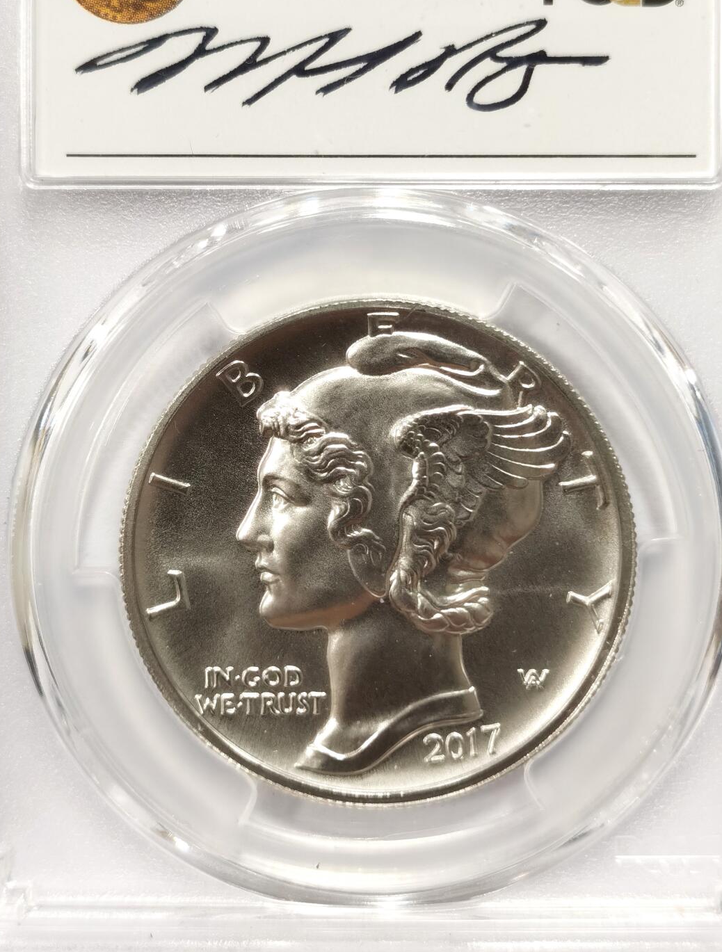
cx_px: 369
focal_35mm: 71
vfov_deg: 27.2
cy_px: 377
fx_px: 1961
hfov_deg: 20.9
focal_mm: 5.56
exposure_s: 1/100
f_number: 16
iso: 160
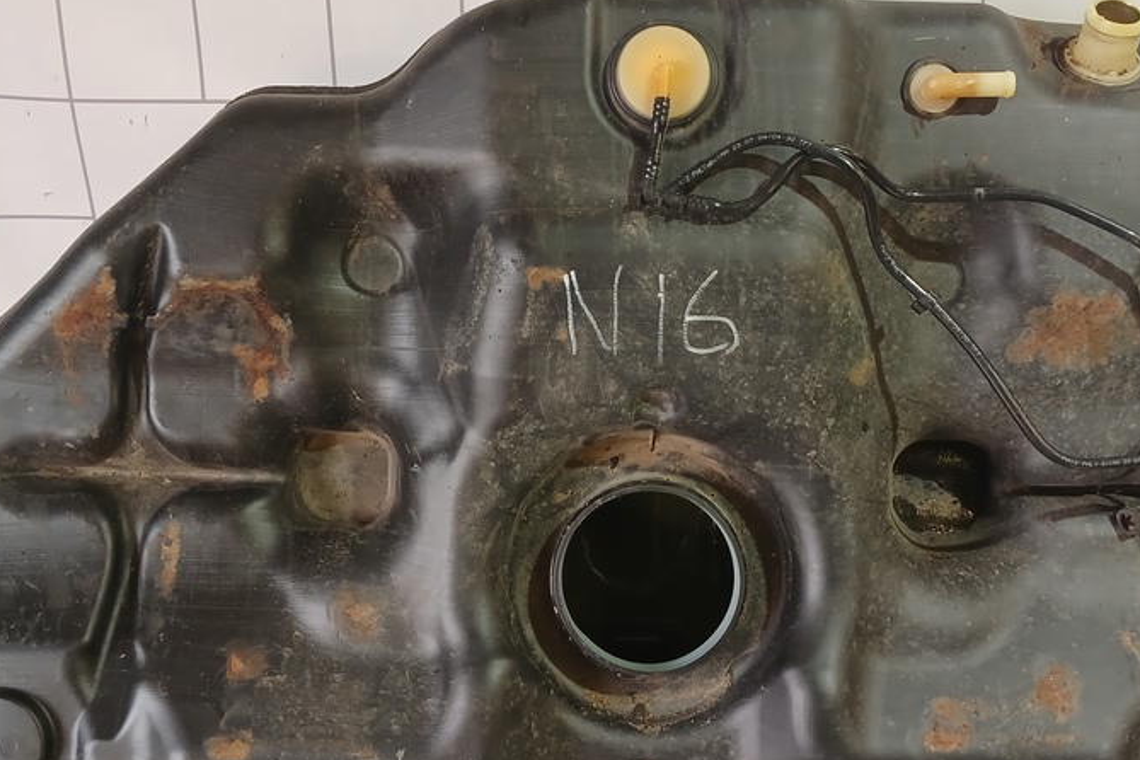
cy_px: 358
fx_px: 1362
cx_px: 636
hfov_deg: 45.4
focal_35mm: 43
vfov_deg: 31.2
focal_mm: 4
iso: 250
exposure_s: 1/50
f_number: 1.8
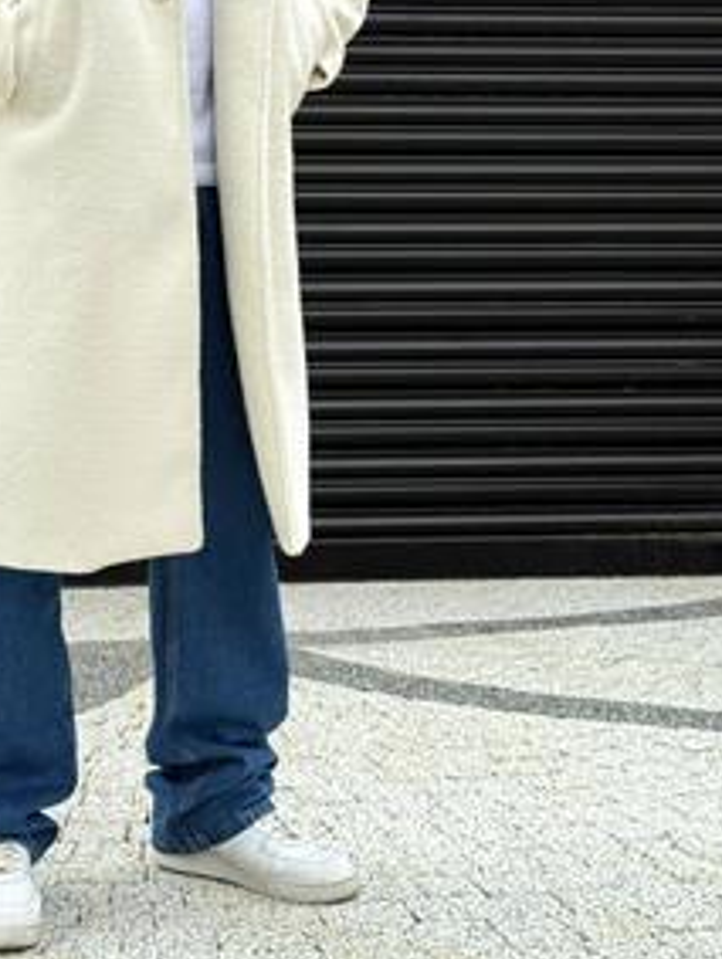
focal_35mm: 79
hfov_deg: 18.6
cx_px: 159
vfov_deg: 24.3
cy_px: 210
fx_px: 2192
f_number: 1.78
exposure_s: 1/1575
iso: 80
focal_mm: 6.76
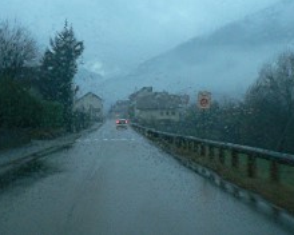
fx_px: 513
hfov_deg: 31.8
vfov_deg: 25.4
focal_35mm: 59
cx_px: 106
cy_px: 53
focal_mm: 6
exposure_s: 1/30
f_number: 2.8
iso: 200
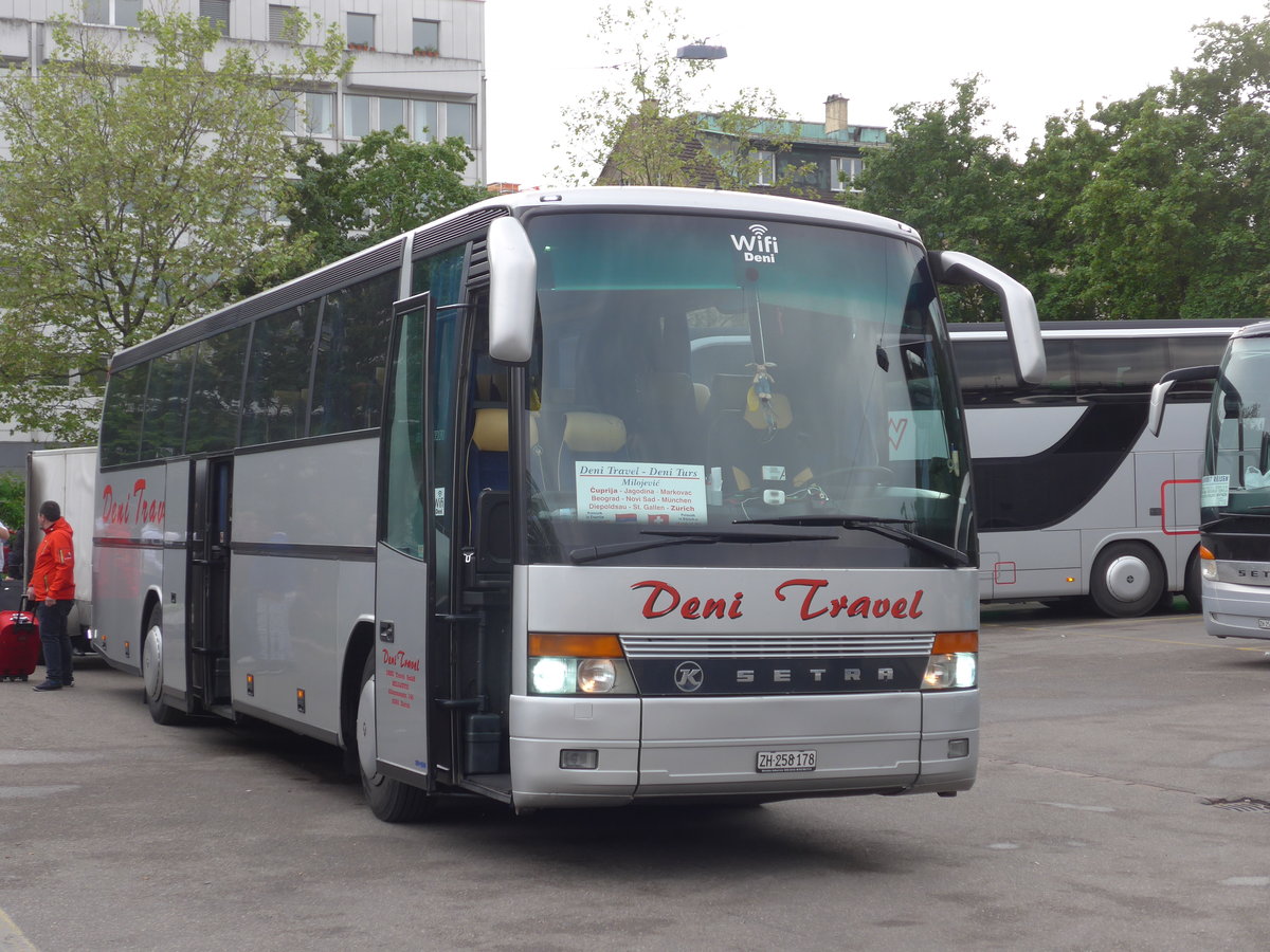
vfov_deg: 24.8
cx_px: 635
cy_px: 476
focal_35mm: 59
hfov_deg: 32.7
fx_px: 2165
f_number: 3.5
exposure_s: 1/80
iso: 80
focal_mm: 12
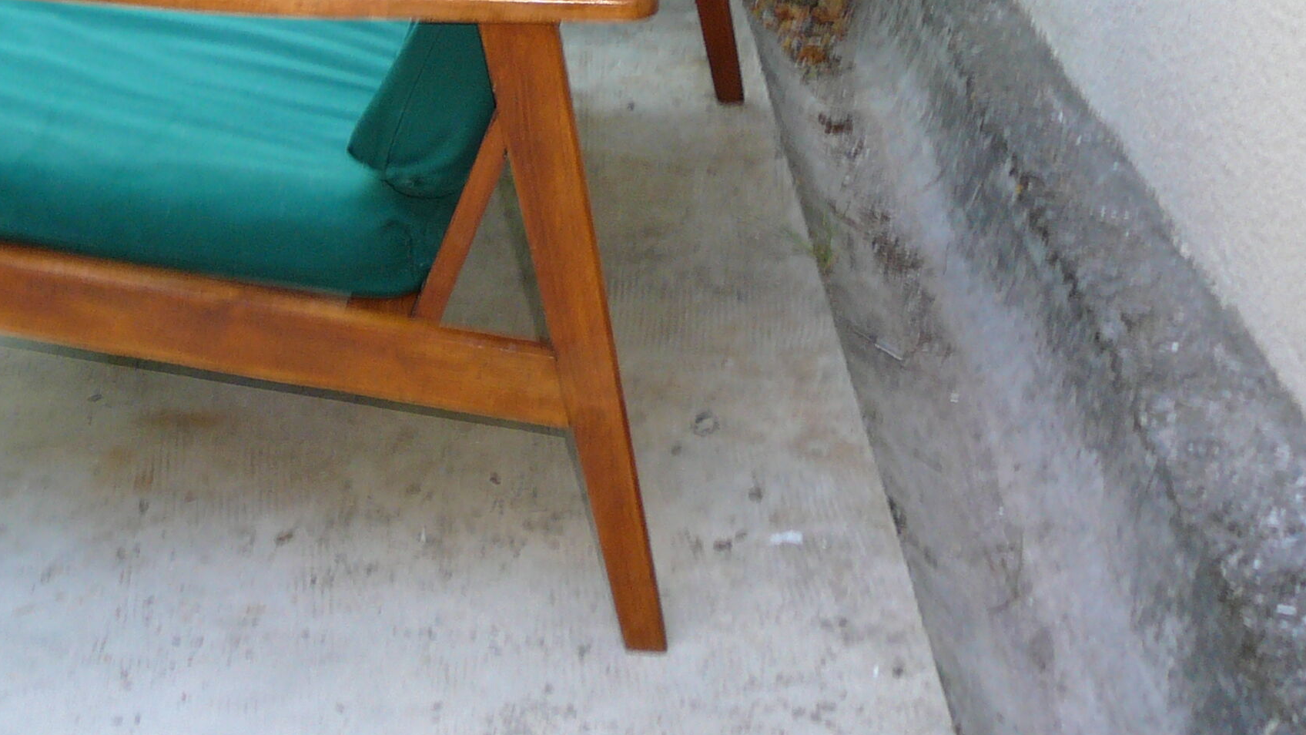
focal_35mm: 74
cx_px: 325
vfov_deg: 16.2
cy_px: 116
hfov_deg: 28.2
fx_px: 2563
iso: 100
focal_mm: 6.7
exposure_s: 1/40
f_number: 3.2
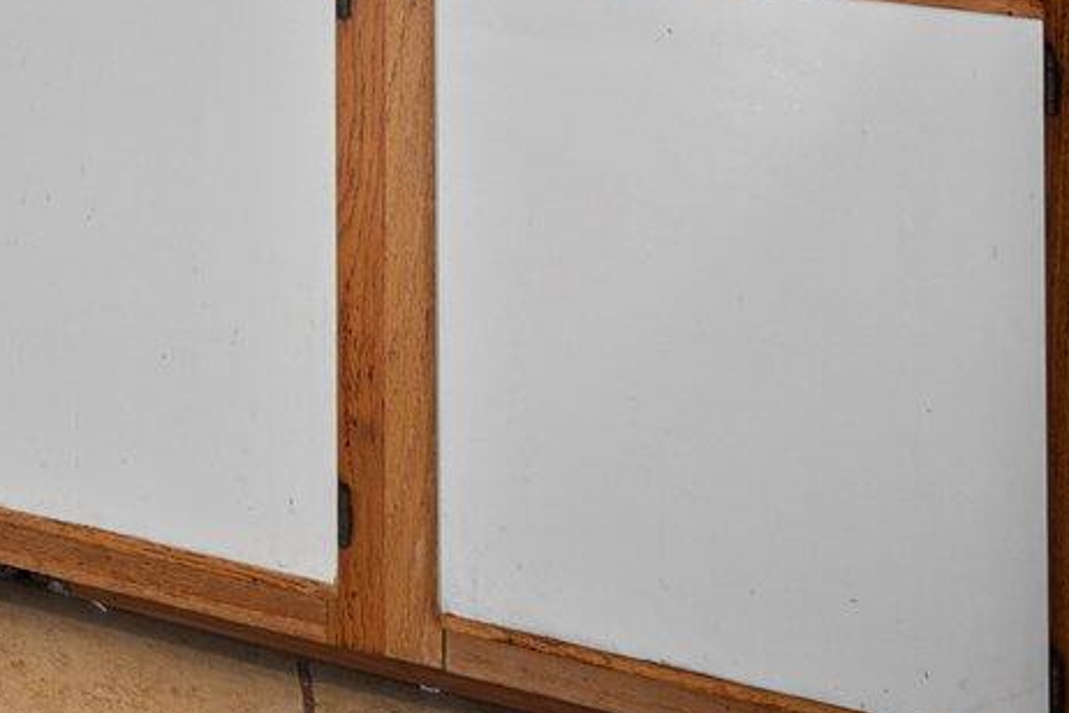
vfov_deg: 17.7
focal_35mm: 62
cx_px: -789
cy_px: -564
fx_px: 1841
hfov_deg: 22.1
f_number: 8
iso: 200
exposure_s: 1/2.5
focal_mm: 14
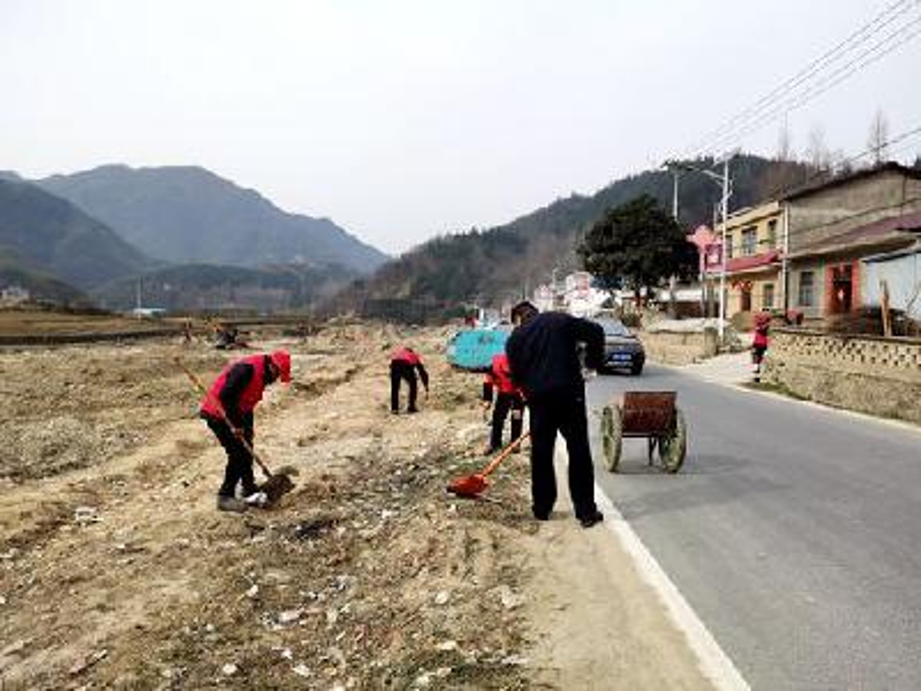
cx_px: 460
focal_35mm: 26
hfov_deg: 67.3
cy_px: 346
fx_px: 692
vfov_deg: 53.1
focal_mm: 4.75
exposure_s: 1/1233
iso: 50
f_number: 1.8
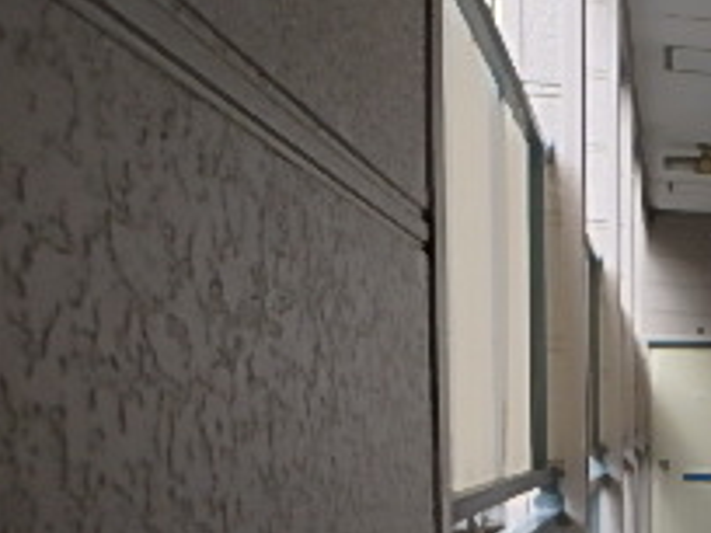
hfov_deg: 23.7
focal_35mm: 66
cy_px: 568
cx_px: 1049
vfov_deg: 21.3
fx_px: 1356
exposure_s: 1/60
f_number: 3.5
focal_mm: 3.7
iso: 125
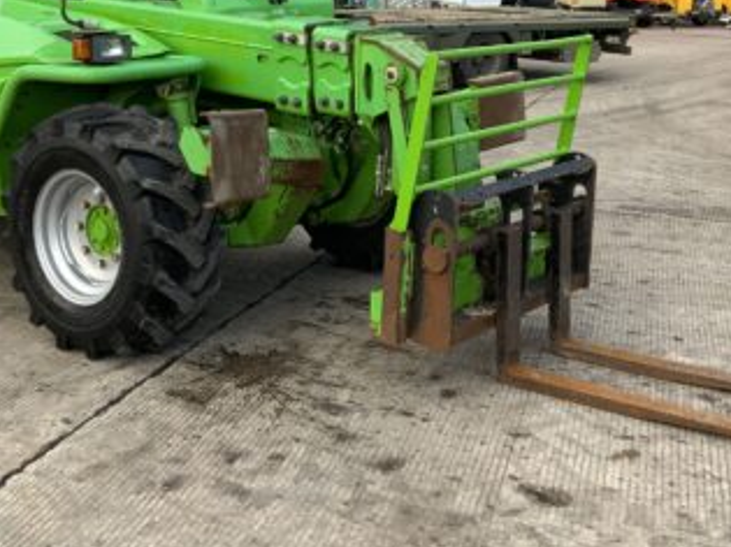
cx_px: 332
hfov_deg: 32.7
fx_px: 1245
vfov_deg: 24.0
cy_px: 42
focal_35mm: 59
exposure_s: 1/329
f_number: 1.8
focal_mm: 3
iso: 16
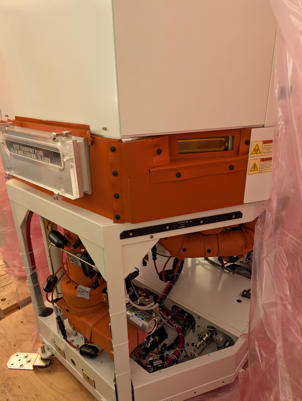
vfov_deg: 71.5
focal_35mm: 24
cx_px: 151
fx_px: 278
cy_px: 200
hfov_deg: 56.9
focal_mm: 6.9
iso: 1580
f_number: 1.68
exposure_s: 1/136
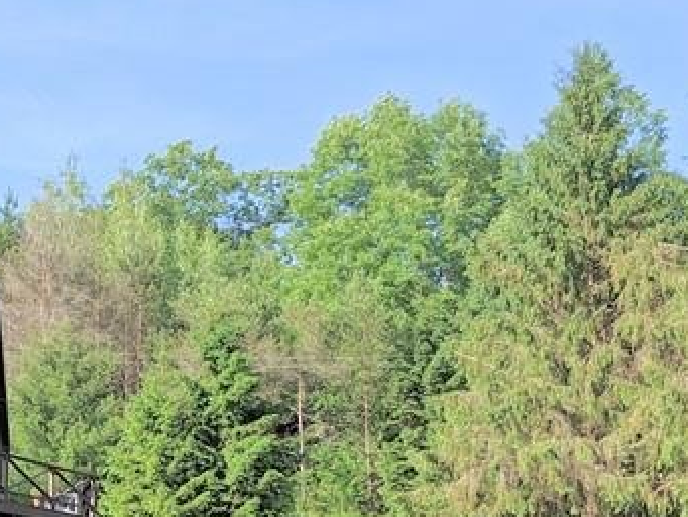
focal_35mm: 81
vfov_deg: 17.9
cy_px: 493
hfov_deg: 23.2
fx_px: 1610
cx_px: 6
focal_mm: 4.44
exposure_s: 1/1466
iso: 51
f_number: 1.8
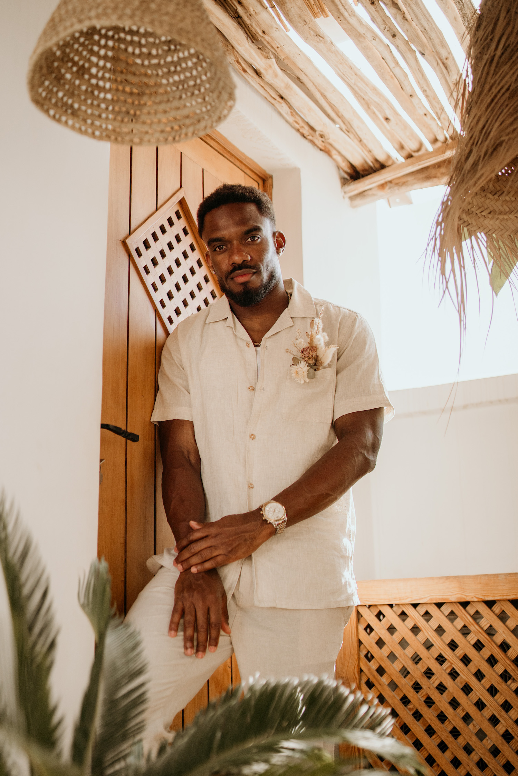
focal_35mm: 35
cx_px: 259
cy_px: 388
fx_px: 755
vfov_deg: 54.4
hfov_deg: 37.9
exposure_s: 1/6400
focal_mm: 35
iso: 640
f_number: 1.4
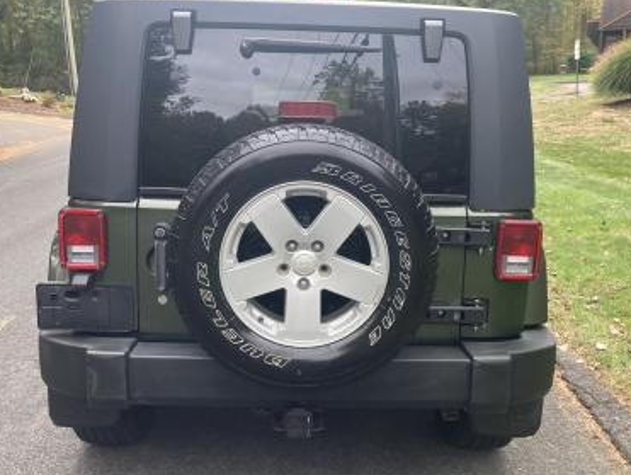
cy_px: 232
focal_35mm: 38
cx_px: 321
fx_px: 693
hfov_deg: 48.9
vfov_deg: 37.8
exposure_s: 1/121
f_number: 1.8
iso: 64
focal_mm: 3.99
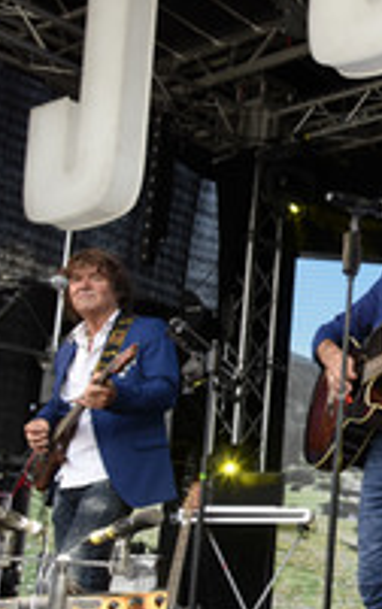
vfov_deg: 28.1
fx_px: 1213
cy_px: 370
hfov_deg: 15.8
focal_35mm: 73
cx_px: 635
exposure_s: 1/160
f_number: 8
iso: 500
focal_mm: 32
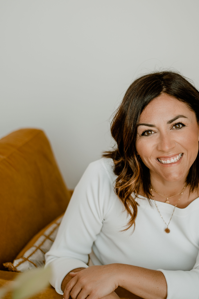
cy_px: 129
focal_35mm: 81
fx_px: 671
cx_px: 144
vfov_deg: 25.0
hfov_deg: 16.8
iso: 320
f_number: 1.8
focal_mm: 50
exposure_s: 1/250
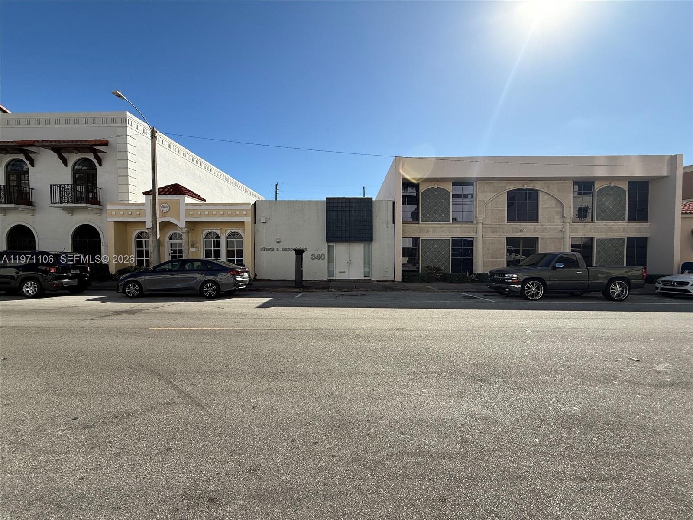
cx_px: 346
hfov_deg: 102.1
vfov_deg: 85.7
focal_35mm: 14
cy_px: 260
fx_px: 280
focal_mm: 2.22
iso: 50
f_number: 2.2
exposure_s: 1/2506
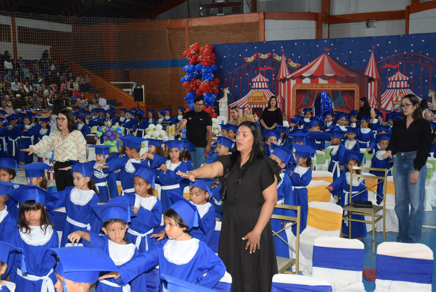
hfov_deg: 44.9
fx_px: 527
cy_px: 146
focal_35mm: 44
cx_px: 218
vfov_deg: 30.9
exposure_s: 1/60
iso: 1250
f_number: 3.8
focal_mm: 29
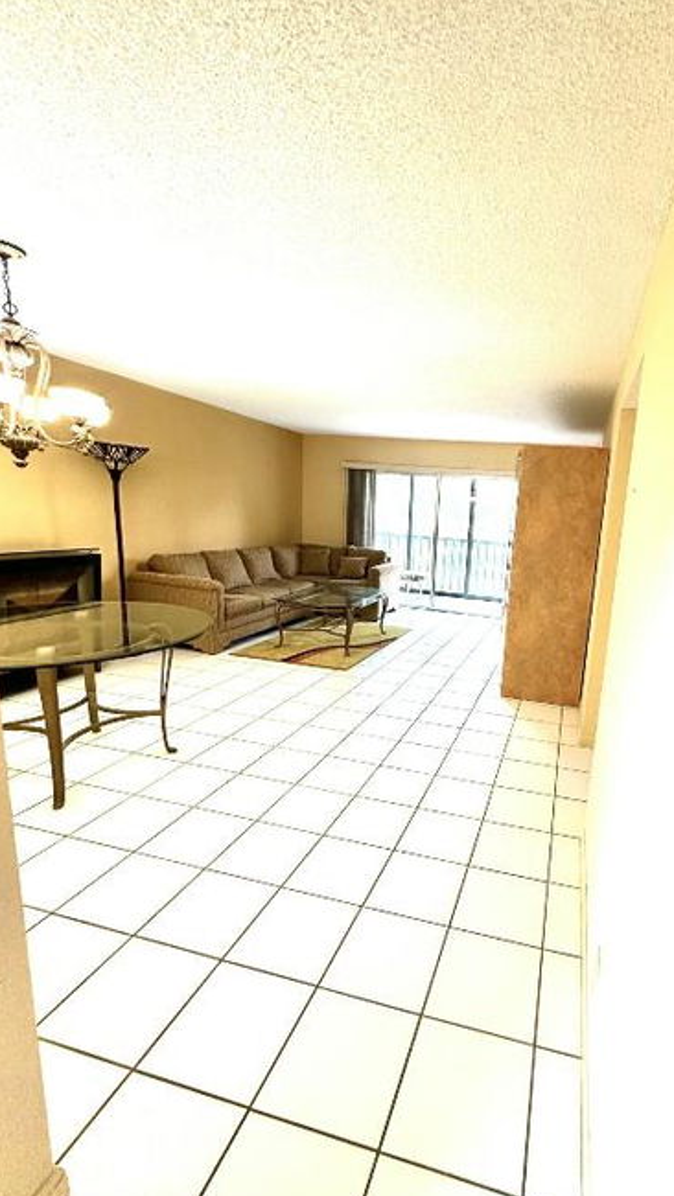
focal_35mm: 16
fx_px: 508
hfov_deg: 64.7
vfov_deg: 99.3
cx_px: 468
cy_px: 613
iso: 200
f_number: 2.2
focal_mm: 2.22
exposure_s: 1/60
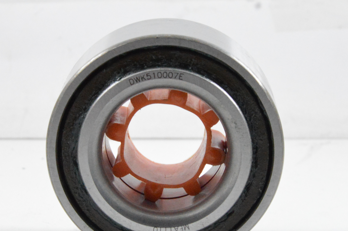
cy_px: 139
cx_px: 162
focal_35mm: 150
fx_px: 1449
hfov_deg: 13.7
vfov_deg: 9.1
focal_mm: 38
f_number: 7.1
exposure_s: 1/100
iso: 3200
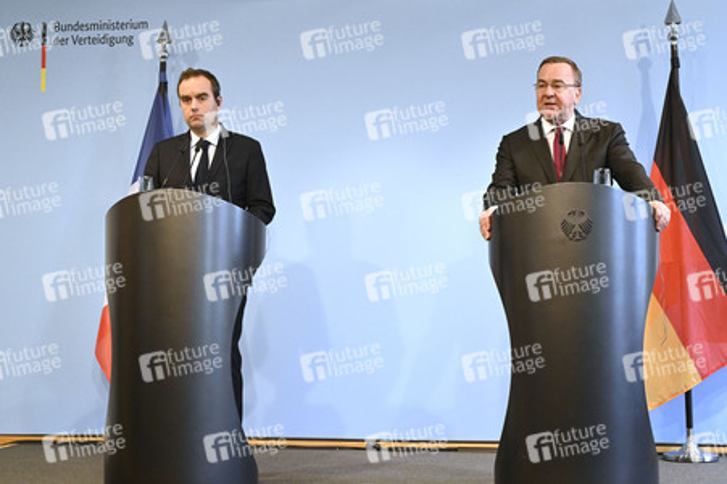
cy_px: 242
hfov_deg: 41.1
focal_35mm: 48
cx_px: 364
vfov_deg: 28.0
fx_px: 969
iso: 5000
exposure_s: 1/400
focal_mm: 48
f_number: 4.5
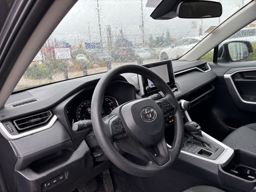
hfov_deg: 67.3
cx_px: 128
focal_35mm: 26
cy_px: 96
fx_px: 192
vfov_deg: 53.1
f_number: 1.6
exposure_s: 1/243
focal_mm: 5.96
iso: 40
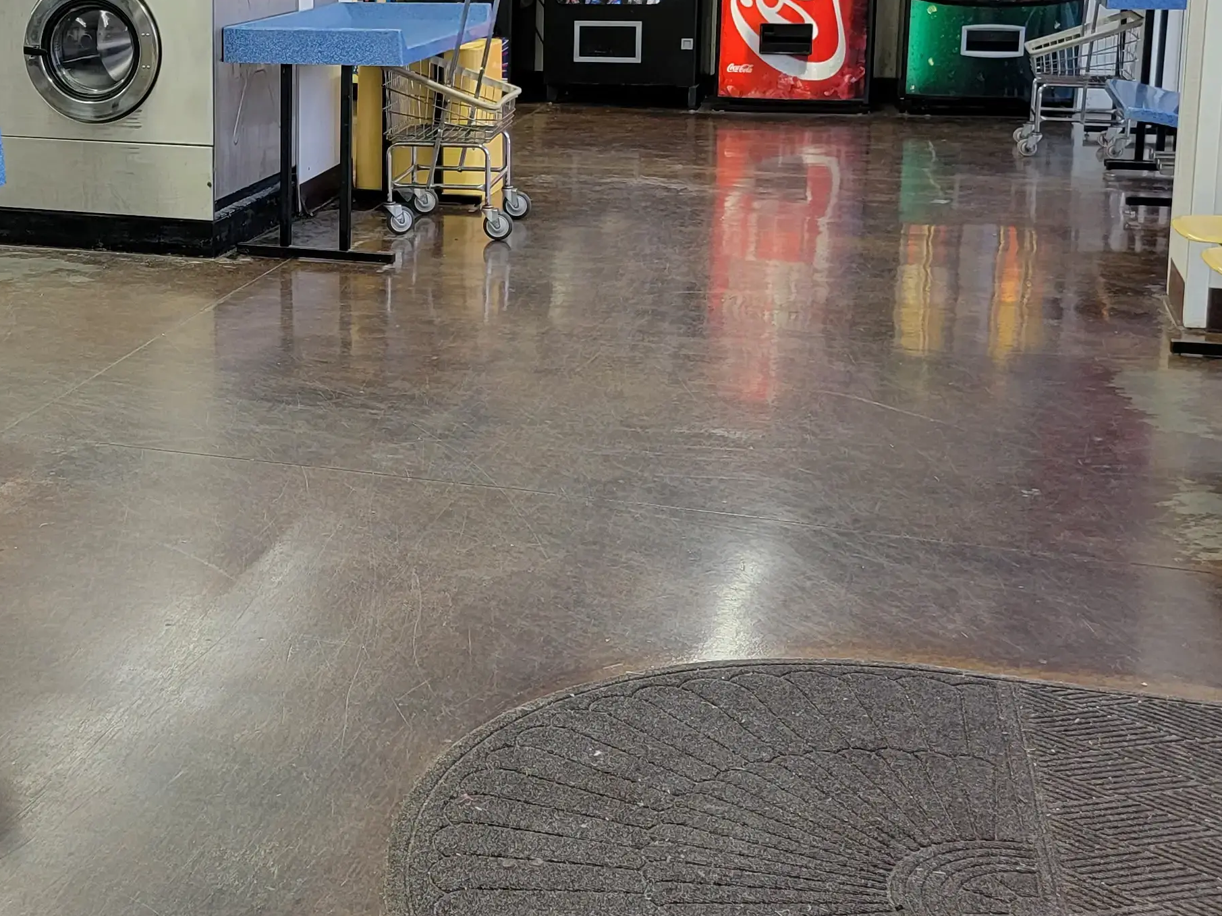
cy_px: 167
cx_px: 176
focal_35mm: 53
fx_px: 1871
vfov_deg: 26.9
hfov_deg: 34.6
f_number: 1.8
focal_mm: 6.7
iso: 125
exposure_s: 1/120
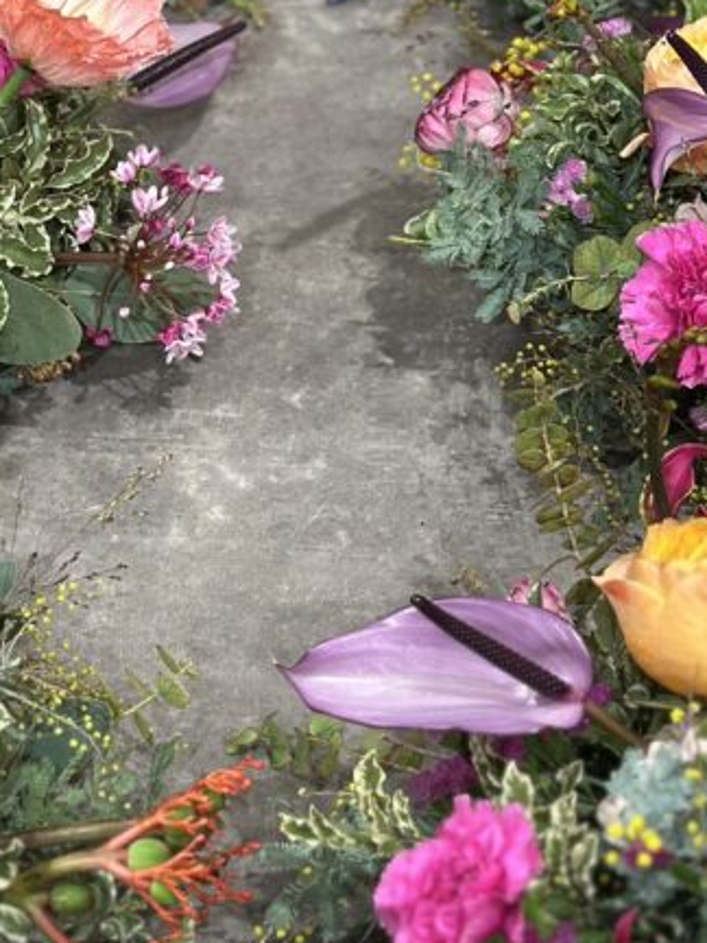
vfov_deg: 16.3
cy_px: 247
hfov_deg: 12.3
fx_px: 3268
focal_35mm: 120
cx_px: 253
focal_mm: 6.86
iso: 125
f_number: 1.78
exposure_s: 1/100
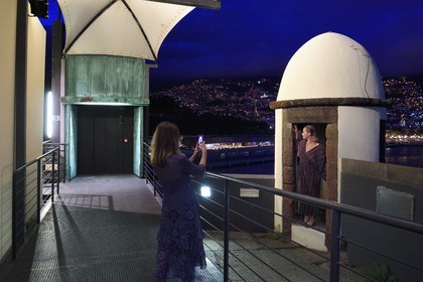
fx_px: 282
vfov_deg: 53.1
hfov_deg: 73.7
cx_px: 212
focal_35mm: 24
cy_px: 141
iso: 3200
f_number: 6.3
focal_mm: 24
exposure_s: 1/15
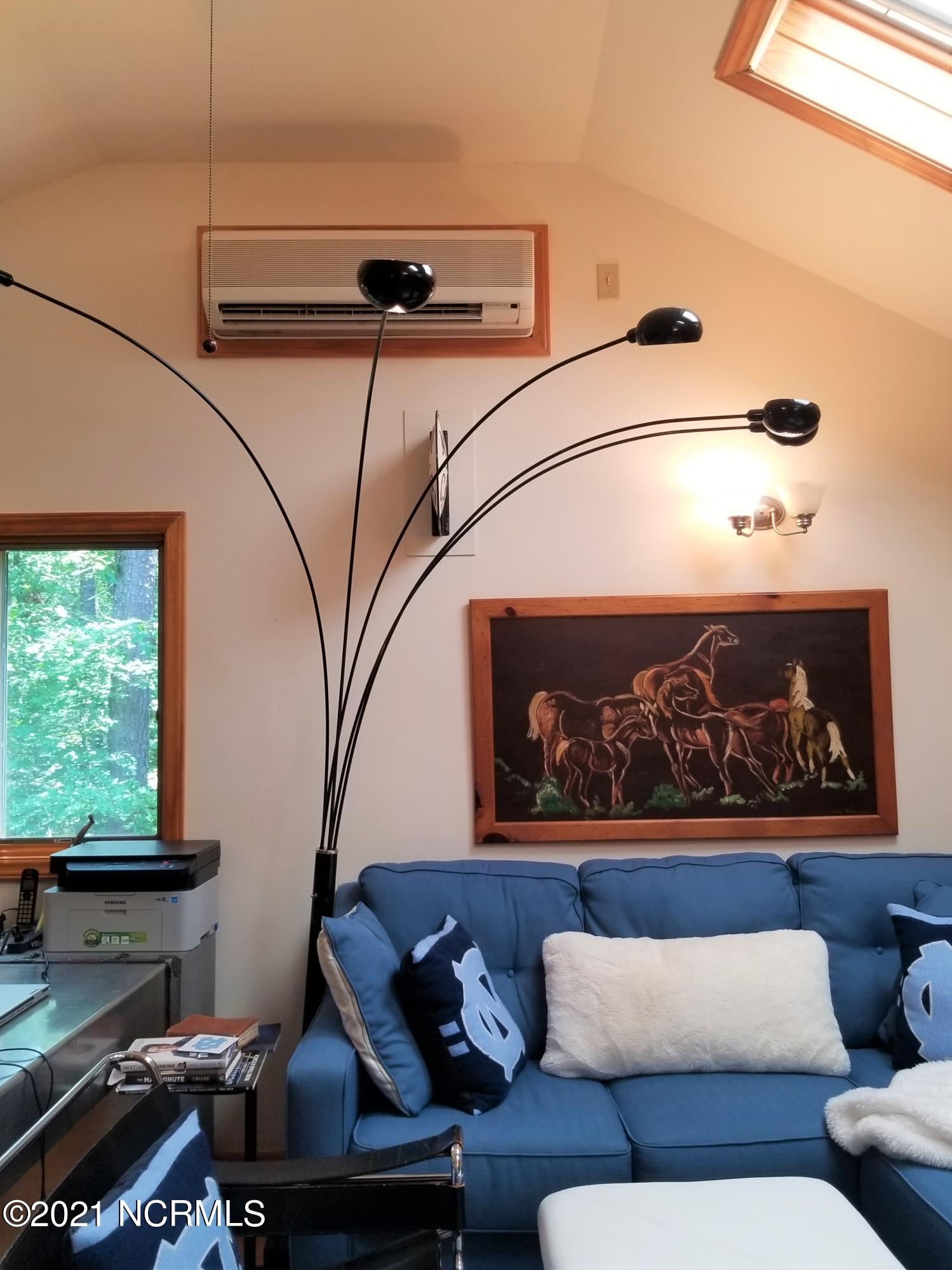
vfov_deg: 67.3
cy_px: 635
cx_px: 476
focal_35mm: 26
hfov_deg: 53.0
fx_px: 954
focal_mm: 4.25
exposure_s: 1/60
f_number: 1.7
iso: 80
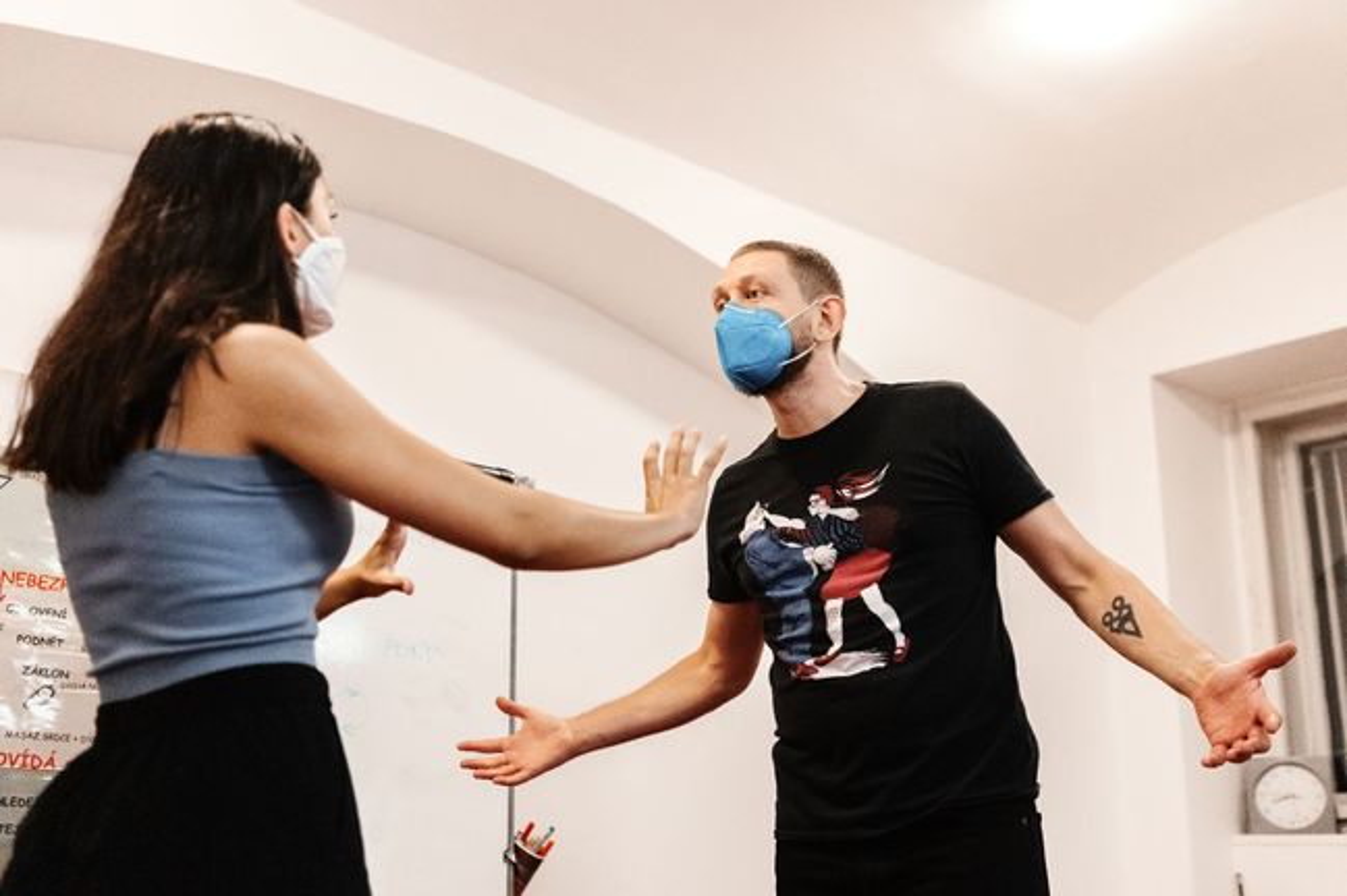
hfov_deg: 54.5
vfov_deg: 37.8
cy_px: 448
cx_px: 674
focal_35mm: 35
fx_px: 1309
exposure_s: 1/320
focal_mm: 35
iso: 6400
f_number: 2.8
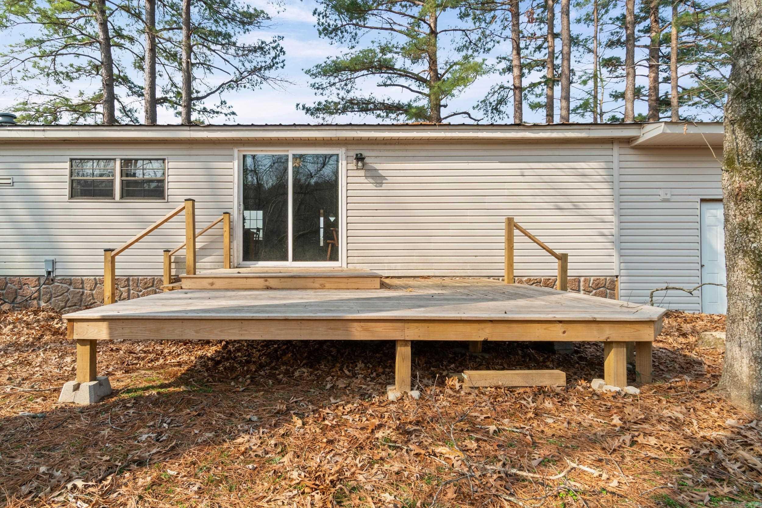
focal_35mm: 16
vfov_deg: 72.0
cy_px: 254
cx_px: 381
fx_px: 349
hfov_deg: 95.0
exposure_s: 1/80
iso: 250
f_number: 9
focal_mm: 11
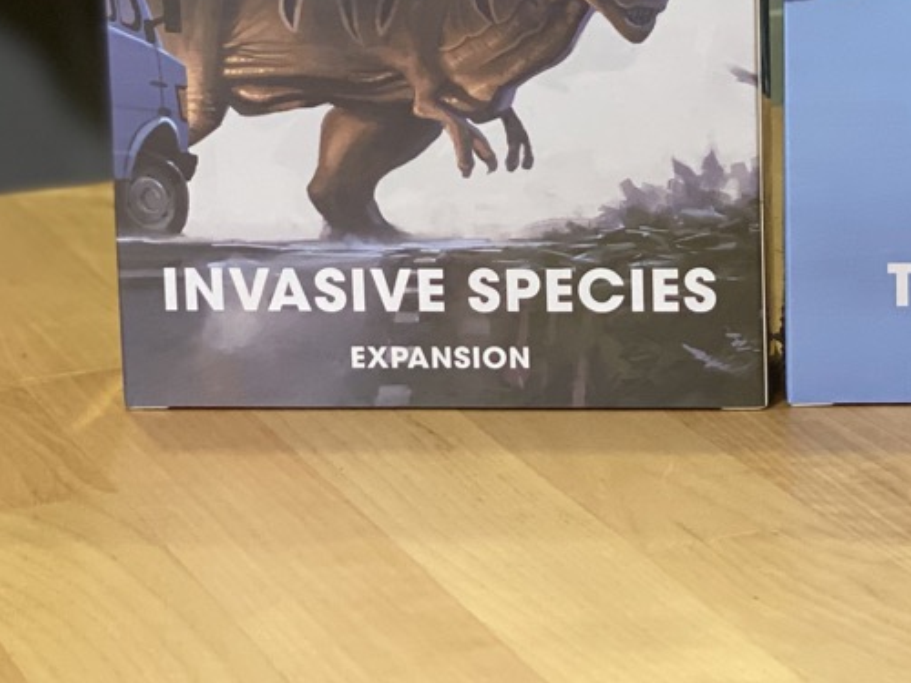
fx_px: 3500
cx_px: 742
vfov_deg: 11.0
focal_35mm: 133
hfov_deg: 14.7
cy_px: -46
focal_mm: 6
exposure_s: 1/33
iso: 160
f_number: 2
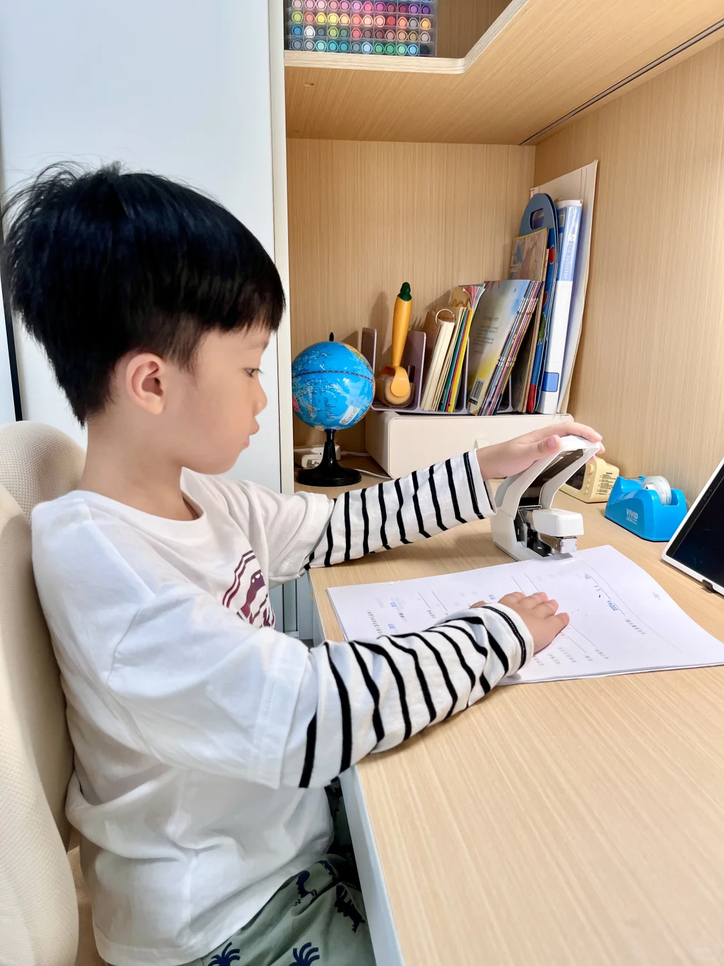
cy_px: 483
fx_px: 725
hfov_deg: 53.1
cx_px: 362
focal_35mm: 26
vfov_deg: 67.3
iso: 64
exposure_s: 1/100
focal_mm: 5.1
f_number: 1.6
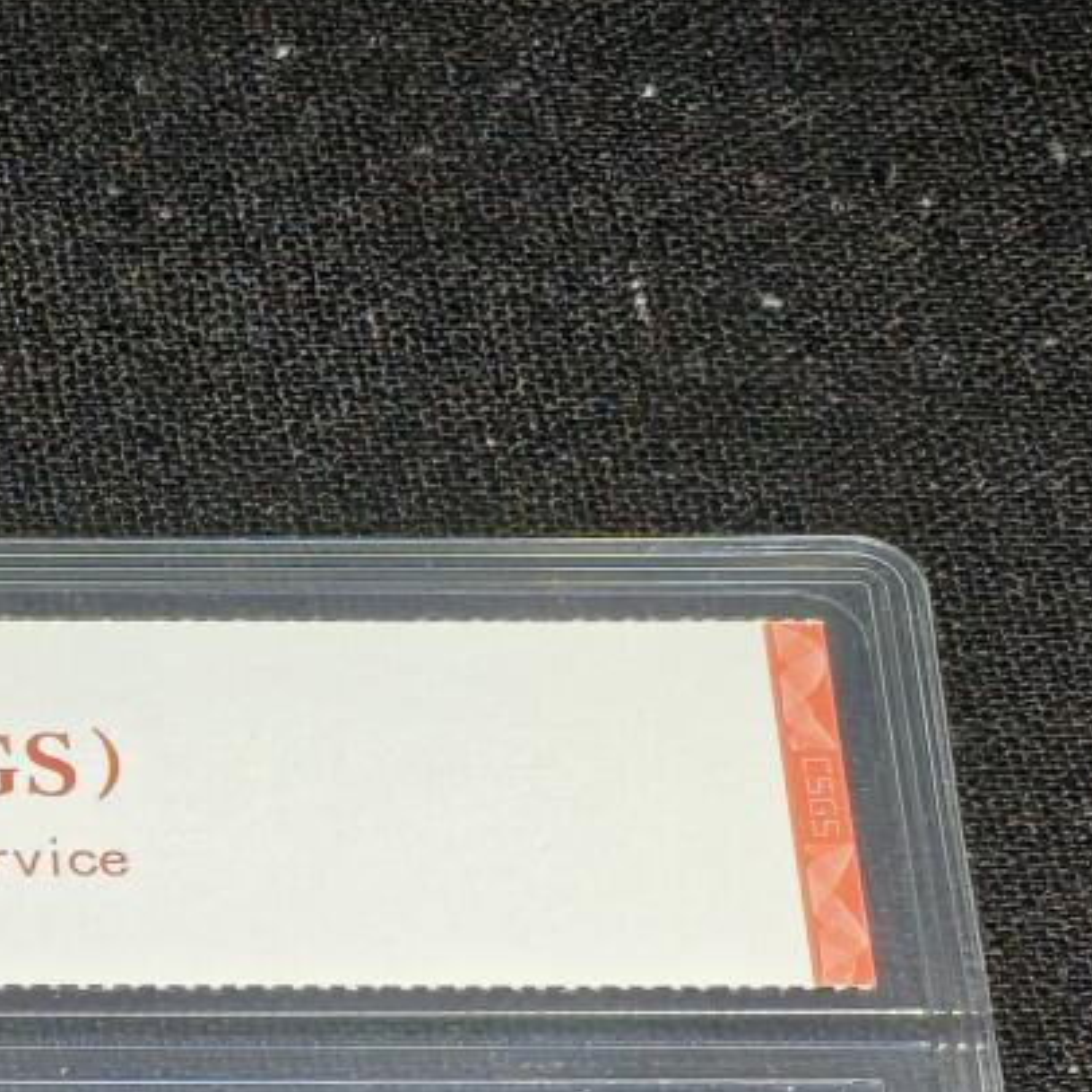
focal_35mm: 241
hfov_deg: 7.1
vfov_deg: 7.2
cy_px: 1076
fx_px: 8601
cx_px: -772
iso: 50
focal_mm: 4.94
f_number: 1.5
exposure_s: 1/399
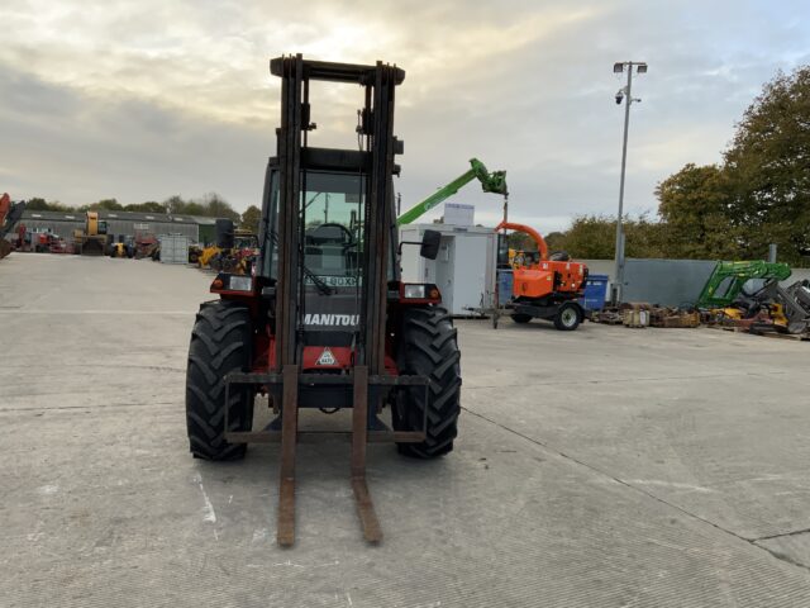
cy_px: 304
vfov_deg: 48.2
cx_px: 405
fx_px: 679
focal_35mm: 29
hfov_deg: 61.7
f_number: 1.8
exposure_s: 1/165
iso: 16
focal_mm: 3
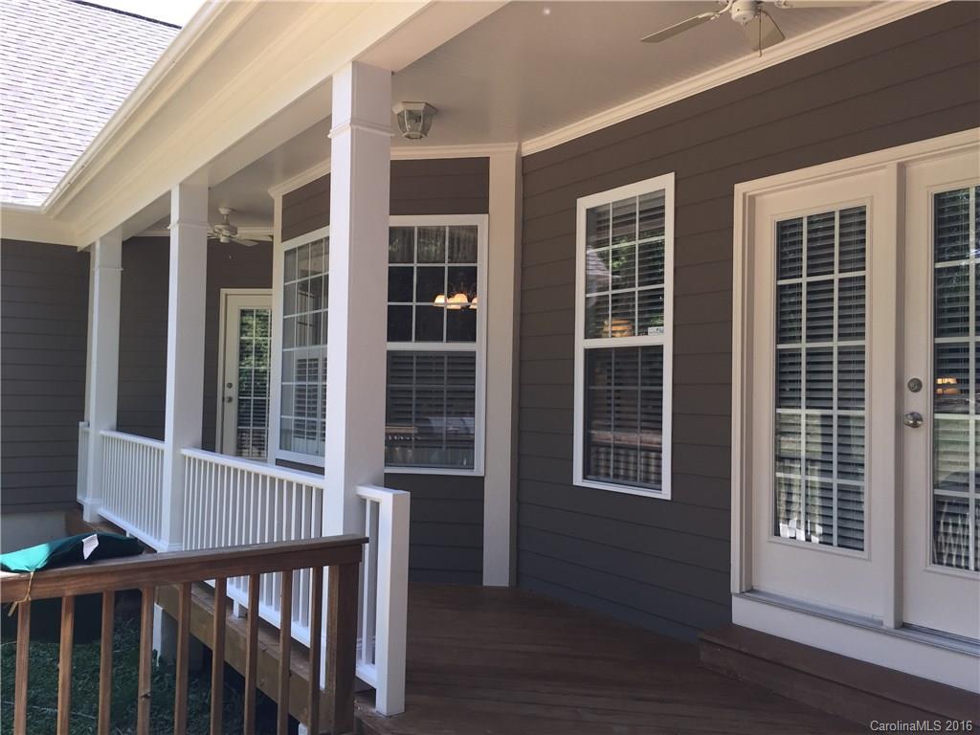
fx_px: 821
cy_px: 368
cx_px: 490
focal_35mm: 29
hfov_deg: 61.7
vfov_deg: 48.2
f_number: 2.2
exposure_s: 1/247
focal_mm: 4.15
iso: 32
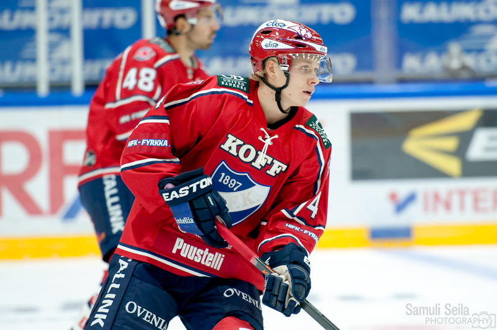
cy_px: 165
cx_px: 248
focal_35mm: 200
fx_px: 2759
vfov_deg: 6.9
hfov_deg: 10.3
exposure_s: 1/800
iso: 2000
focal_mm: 200
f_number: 3.2
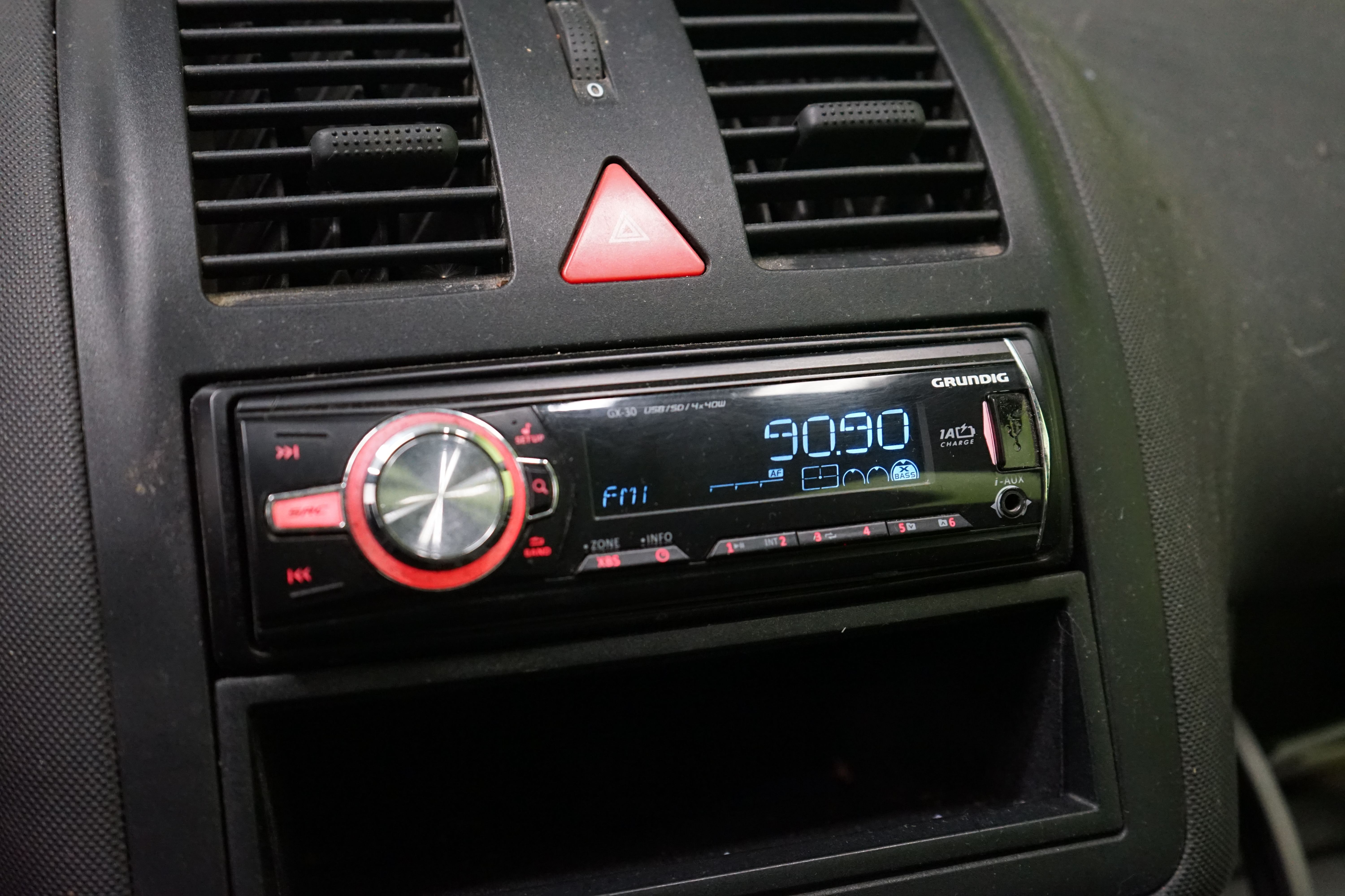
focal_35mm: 40
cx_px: 672
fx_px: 1494
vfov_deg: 33.4
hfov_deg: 48.5
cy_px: 448
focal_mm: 40
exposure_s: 1/60
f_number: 4
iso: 5000
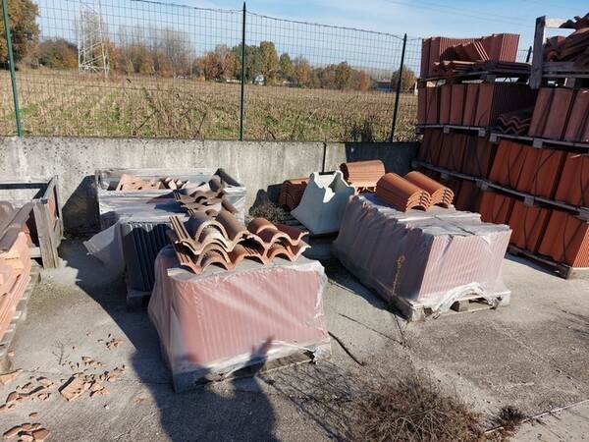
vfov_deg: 56.8
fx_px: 408
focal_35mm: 24
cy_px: 221
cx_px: 294
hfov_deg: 71.6
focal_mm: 5.23
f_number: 1.8
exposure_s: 1/969
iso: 32
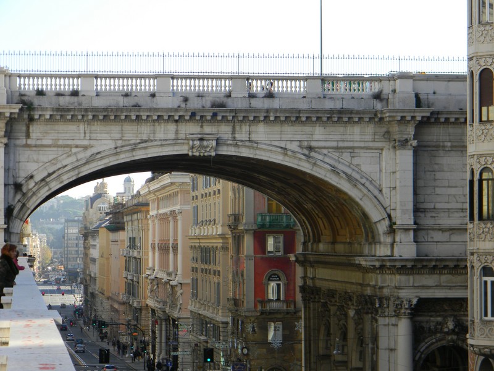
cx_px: 247
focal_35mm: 105
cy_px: 186
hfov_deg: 18.7
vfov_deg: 14.1
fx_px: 1498
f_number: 4.7
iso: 80
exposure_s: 1/210
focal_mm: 19
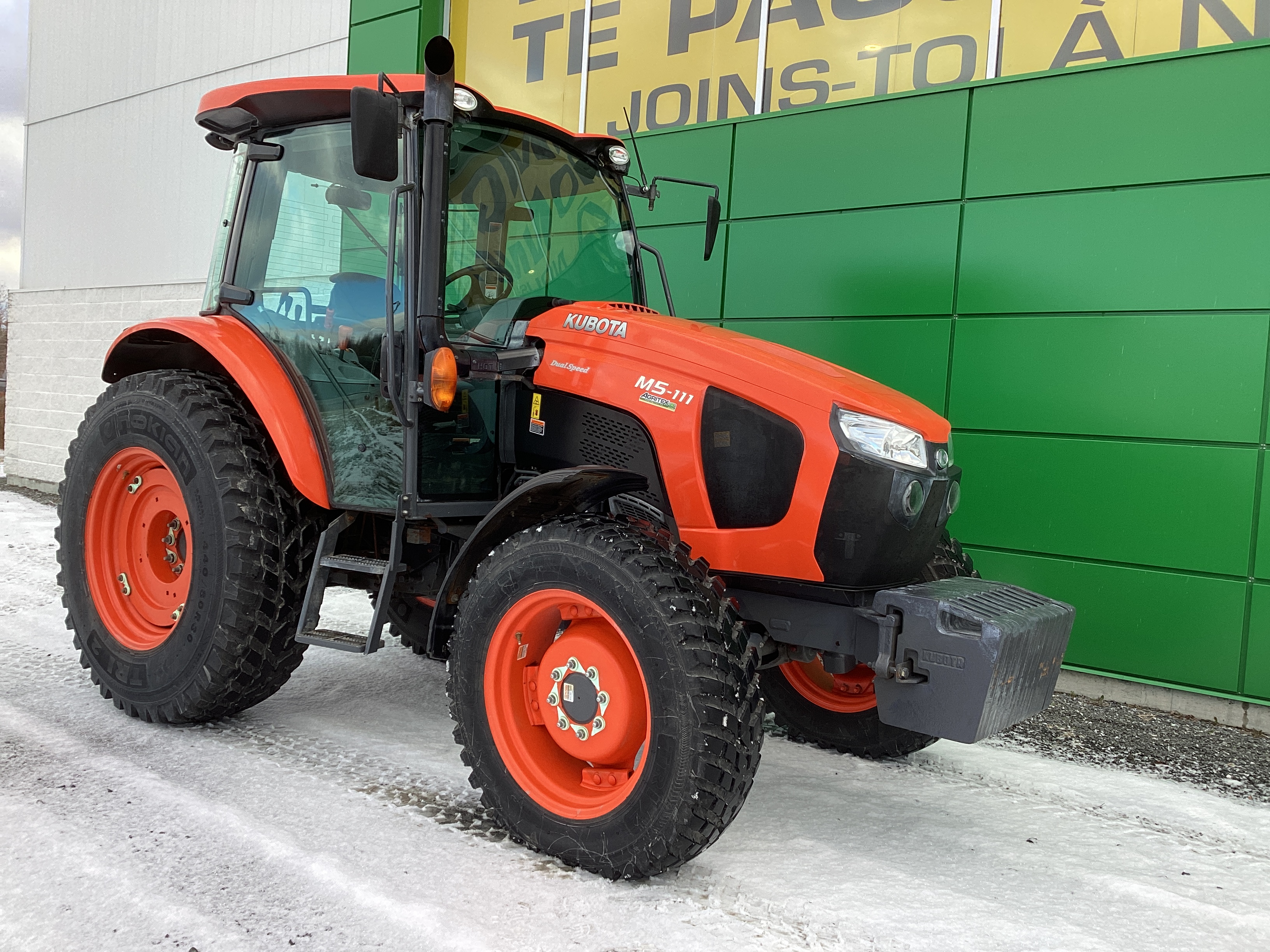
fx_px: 1137
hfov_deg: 58.4
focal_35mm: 31
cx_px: 635
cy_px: 476
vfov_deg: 45.4
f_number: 2.4
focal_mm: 3.3
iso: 25
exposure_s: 1/186
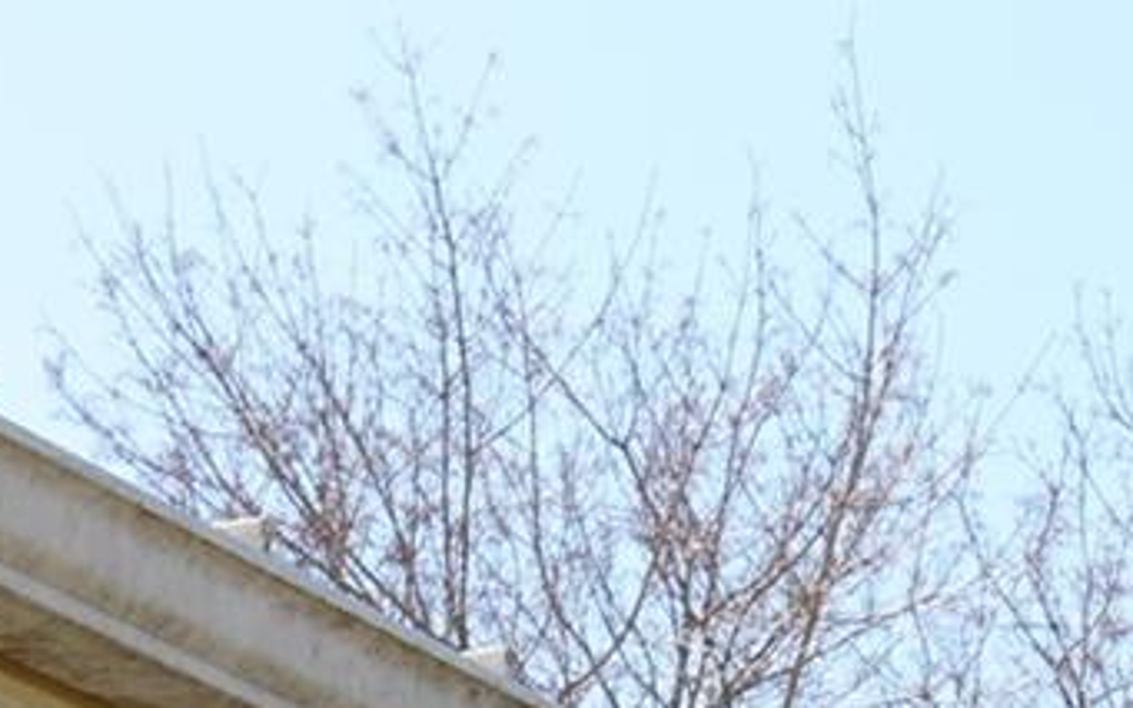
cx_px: 1040
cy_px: 2132
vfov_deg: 7.2
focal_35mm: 161
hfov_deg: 12.9
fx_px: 4956
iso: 100
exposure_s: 1/320
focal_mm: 17.5
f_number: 5.6
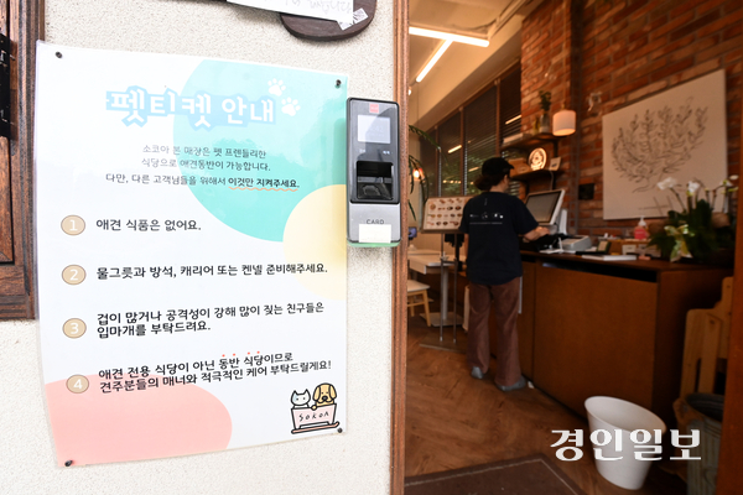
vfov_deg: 81.2
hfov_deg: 104.3
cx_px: 372
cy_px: 248
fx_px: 289
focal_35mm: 14
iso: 2500
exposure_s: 1/400
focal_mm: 14
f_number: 6.3
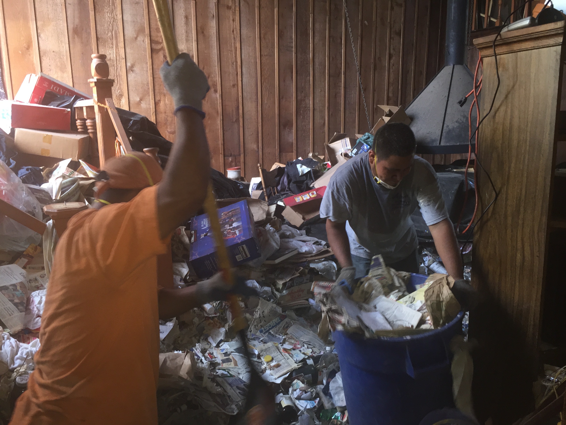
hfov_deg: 61.7
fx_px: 474
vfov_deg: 48.2
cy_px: 212
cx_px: 283
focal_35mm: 29
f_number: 2.2
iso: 100
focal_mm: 4.15
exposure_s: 1/30
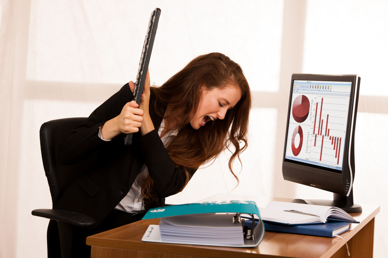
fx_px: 1099
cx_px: 194
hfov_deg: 20.0
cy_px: 129
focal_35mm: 102
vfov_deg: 13.4
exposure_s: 1/160
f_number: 8
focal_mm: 102
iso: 100
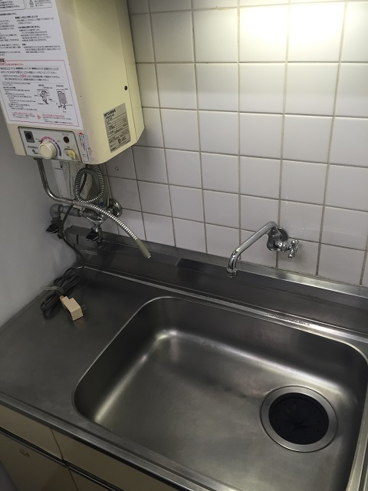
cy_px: 246
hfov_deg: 48.2
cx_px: 184
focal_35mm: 29
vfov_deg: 61.7
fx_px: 411
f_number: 2.2
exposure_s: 1/30
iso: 40
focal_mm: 4.15
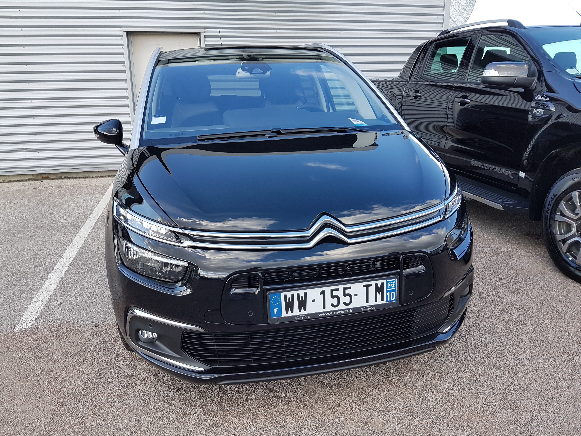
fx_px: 436
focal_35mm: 26
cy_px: 218
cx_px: 290
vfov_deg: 53.1
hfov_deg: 67.3
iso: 40
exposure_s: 1/317
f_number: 1.7
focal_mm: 4.2
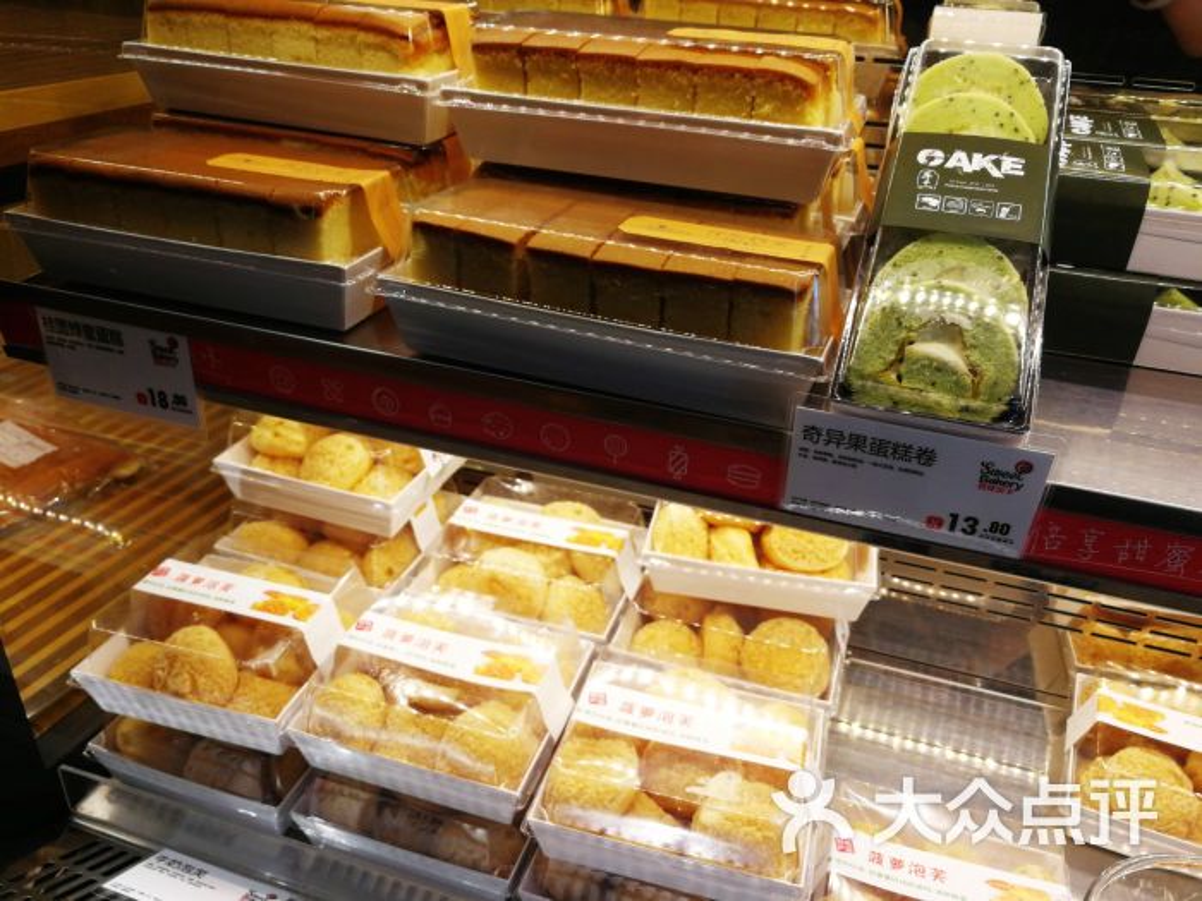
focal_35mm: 27
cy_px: 450
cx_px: 601
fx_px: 938
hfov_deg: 65.3
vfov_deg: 51.4
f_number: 2.2
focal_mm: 3.95
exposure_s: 1/100
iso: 50
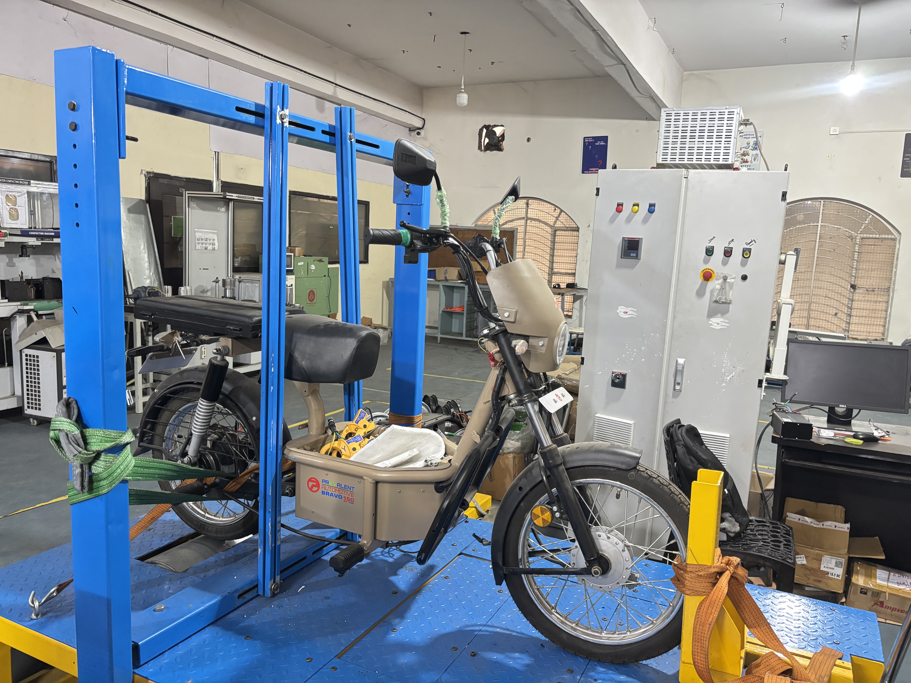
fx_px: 684
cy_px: 342
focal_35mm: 26
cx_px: 456
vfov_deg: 53.1
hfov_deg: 67.3
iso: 640
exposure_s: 1/33
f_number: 1.6
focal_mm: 5.96
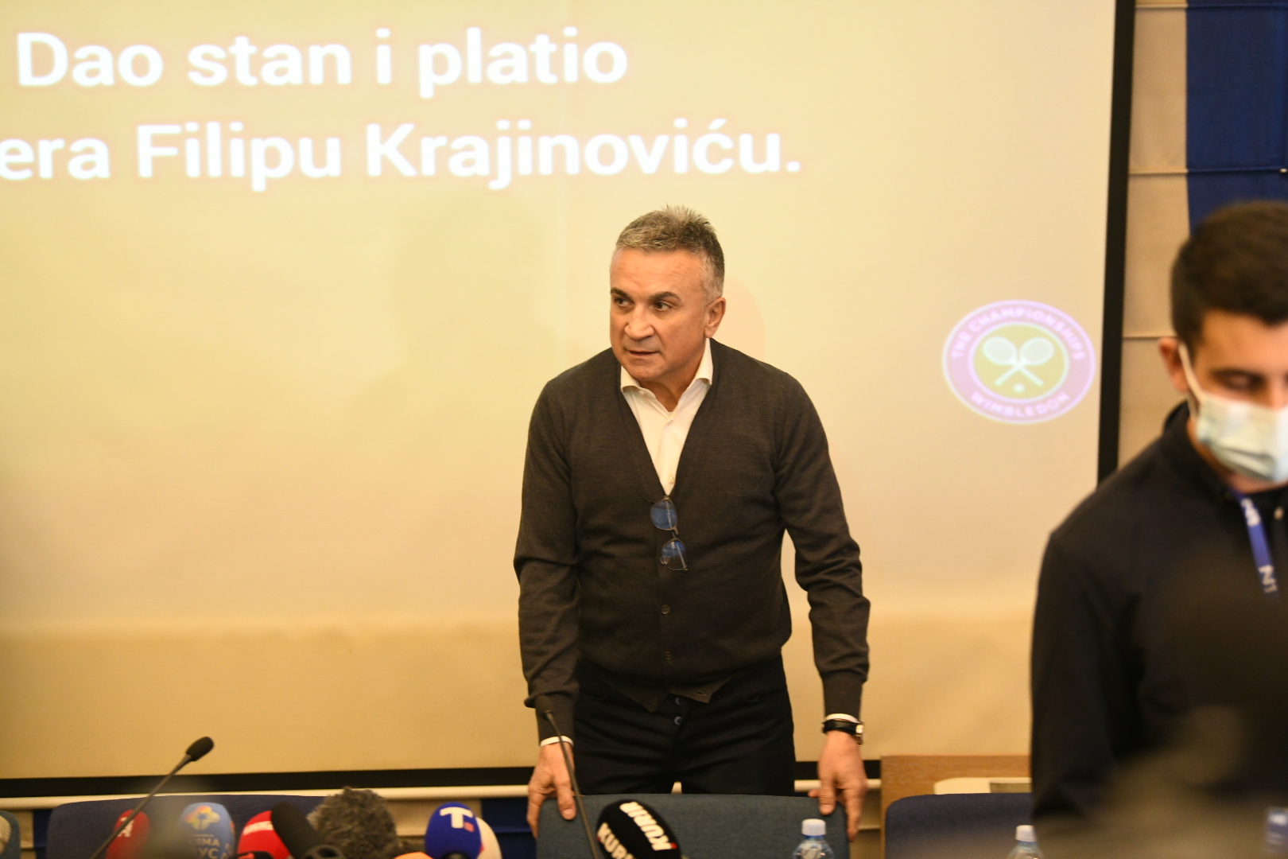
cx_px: 644
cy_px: 430
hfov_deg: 22.1
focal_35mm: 92
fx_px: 3291
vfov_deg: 14.9
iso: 3200
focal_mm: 92
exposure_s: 1/80
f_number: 3.2
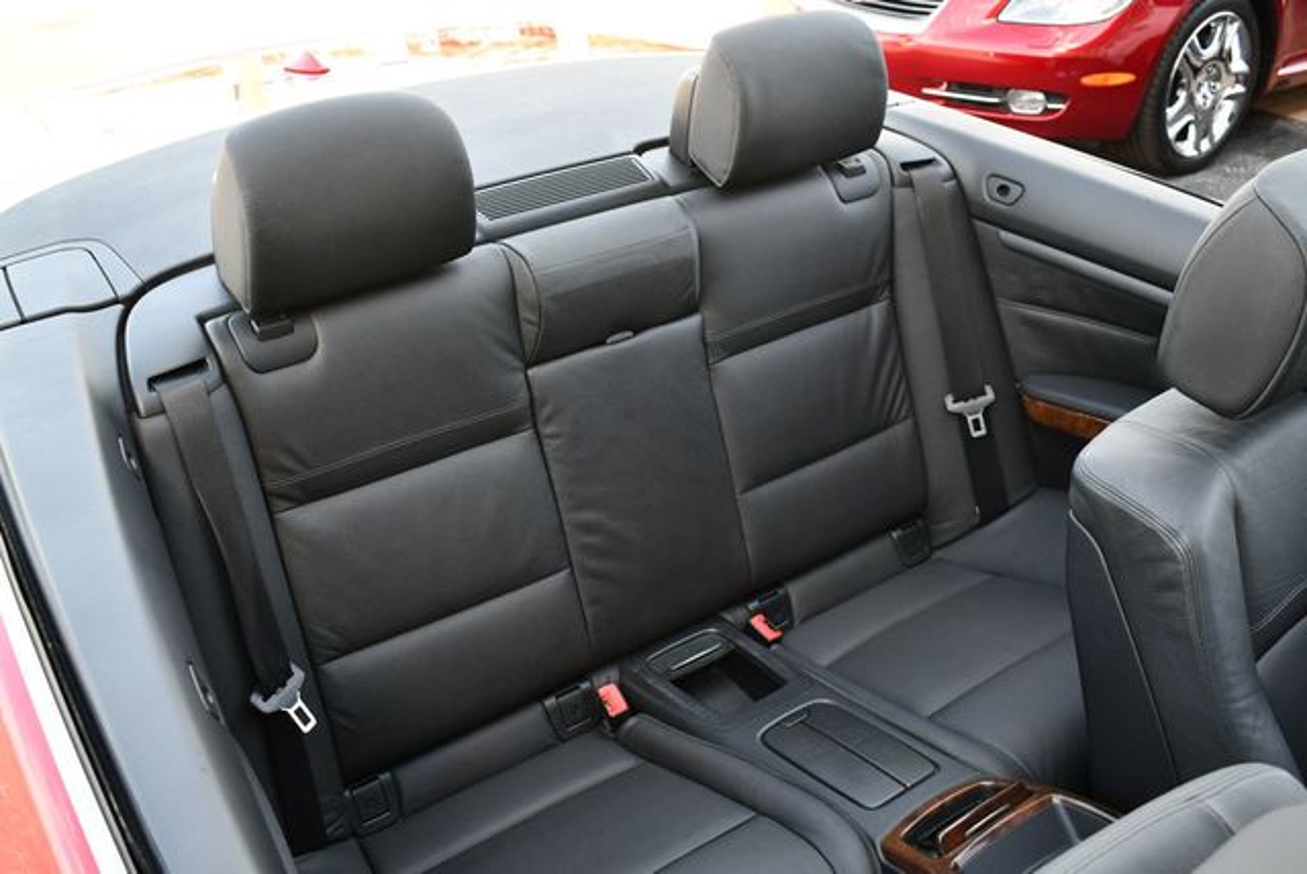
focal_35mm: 36
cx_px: 654
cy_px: 437
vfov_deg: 36.9
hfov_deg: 53.1
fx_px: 1308
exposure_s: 1/250
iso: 400
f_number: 3.5
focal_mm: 18
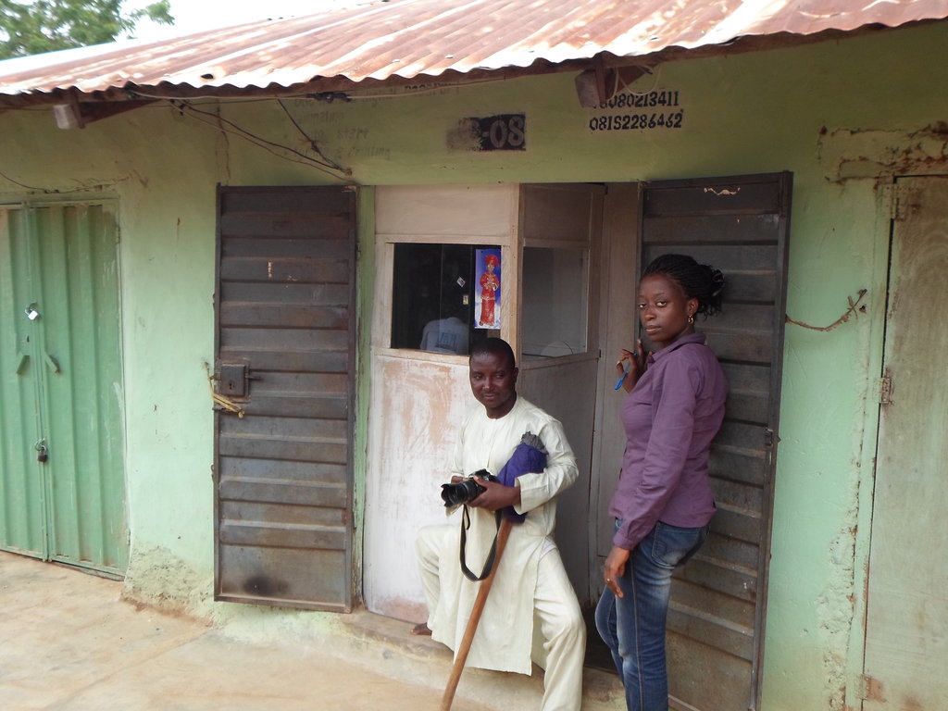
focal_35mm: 36
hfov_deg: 51.4
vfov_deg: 39.7
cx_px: 474
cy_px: 356
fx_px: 986
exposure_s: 1/180
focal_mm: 6.5
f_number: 3
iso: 80
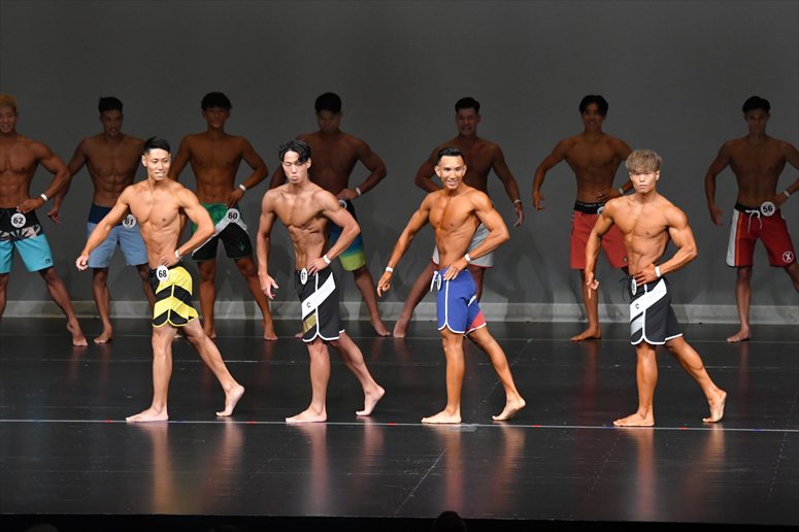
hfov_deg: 10.2
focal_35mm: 202
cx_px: 400
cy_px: 266
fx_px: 4481
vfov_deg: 6.8
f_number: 5.6
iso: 4000
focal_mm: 135
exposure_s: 1/400
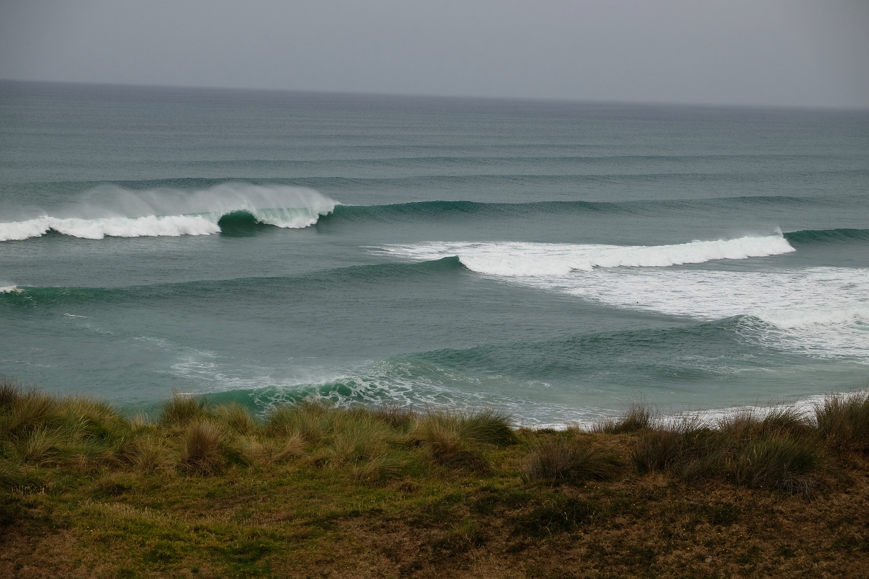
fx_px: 2004
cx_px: 434
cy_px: 290
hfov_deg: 24.5
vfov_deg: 16.5
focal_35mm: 83
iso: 400
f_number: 5.6
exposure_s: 1/340
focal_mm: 55
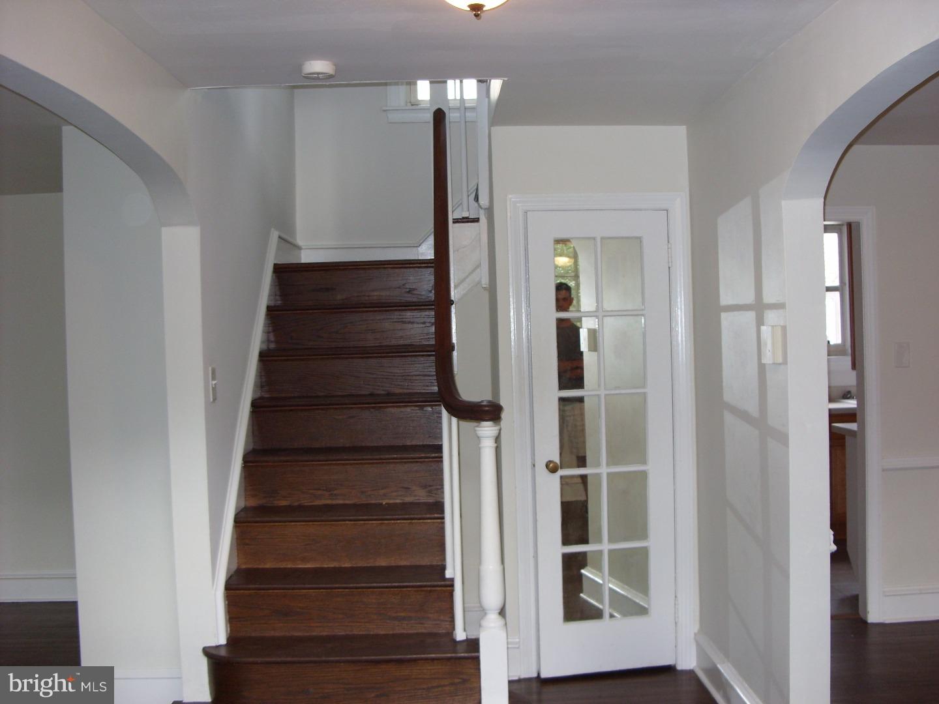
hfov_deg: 49.0
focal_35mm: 38
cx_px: 470
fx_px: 1031
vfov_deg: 37.7
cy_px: 352
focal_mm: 6.3
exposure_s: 1/30
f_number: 2.8
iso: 100
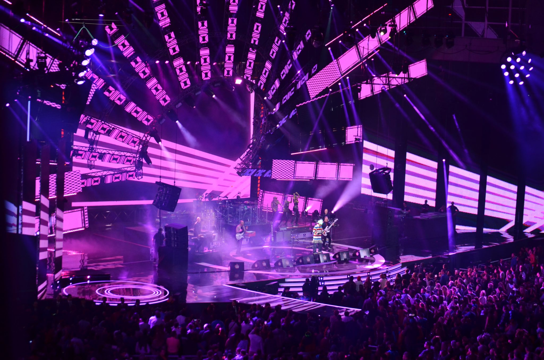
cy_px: 180
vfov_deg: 16.5
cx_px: 272
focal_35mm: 82
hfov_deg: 24.7
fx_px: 1244
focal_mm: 55
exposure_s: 1/125
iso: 800
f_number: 4
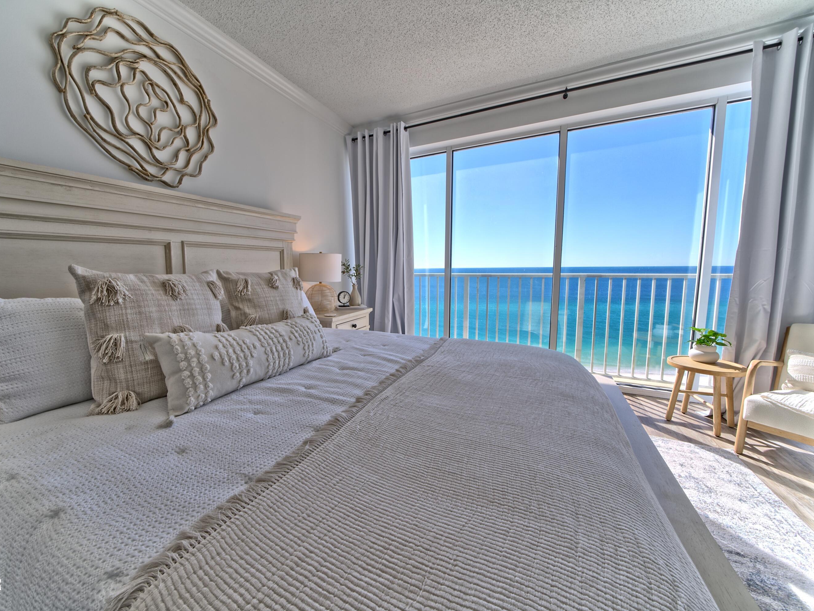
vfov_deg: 89.9
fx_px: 306
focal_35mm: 13
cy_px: 306
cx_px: 357
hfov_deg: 105.6
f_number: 19
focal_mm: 12
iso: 200
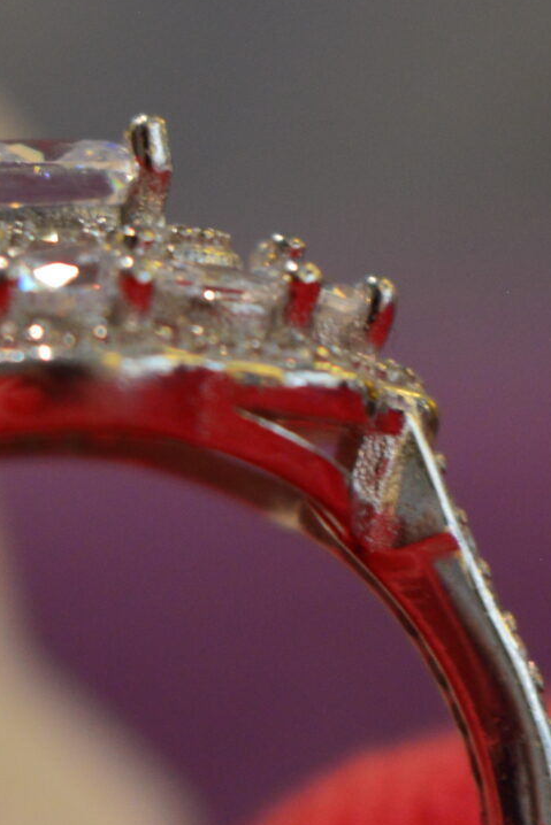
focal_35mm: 294
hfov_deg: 4.7
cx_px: -37
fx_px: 6741
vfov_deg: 7.0
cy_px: 76
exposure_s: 1/60
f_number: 8
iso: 450
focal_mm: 55
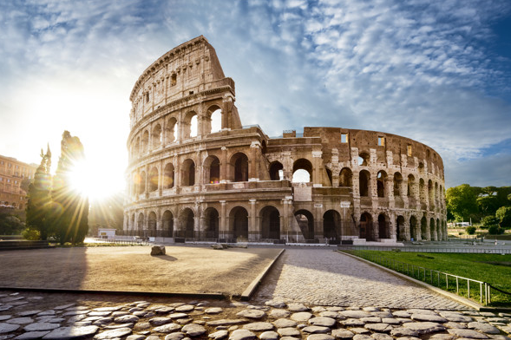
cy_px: 180
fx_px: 241
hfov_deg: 93.2
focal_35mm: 17
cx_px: 270
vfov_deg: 70.3
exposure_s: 1/5
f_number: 11
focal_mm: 16
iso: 31
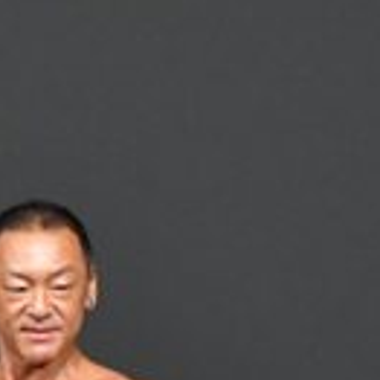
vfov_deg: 1.3
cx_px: 193
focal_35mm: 1356
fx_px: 16841
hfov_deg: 1.3
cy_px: 673
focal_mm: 180
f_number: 5.6
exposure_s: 1/400
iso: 4500
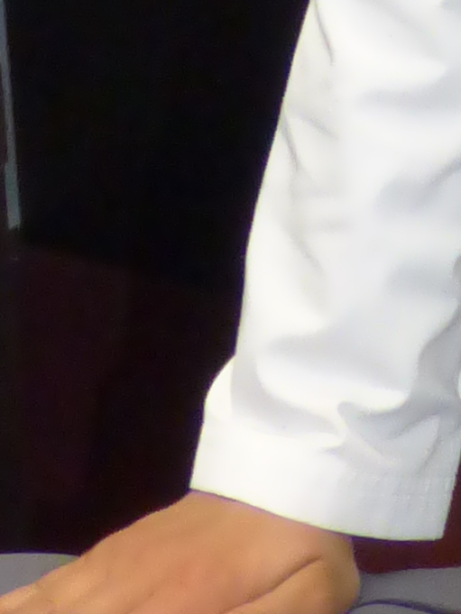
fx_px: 5166
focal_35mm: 291
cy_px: -652
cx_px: 769
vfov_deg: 6.6
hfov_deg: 5.1
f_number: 3.6
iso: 400
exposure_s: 1/60
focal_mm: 7.37
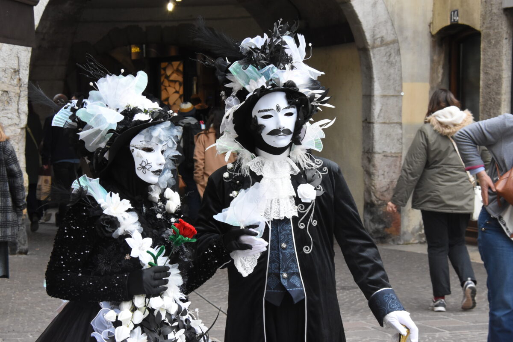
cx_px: 256
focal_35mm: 123
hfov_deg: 16.7
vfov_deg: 11.1
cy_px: 171
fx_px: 1753
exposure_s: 1/160
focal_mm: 82
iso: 2000
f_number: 10
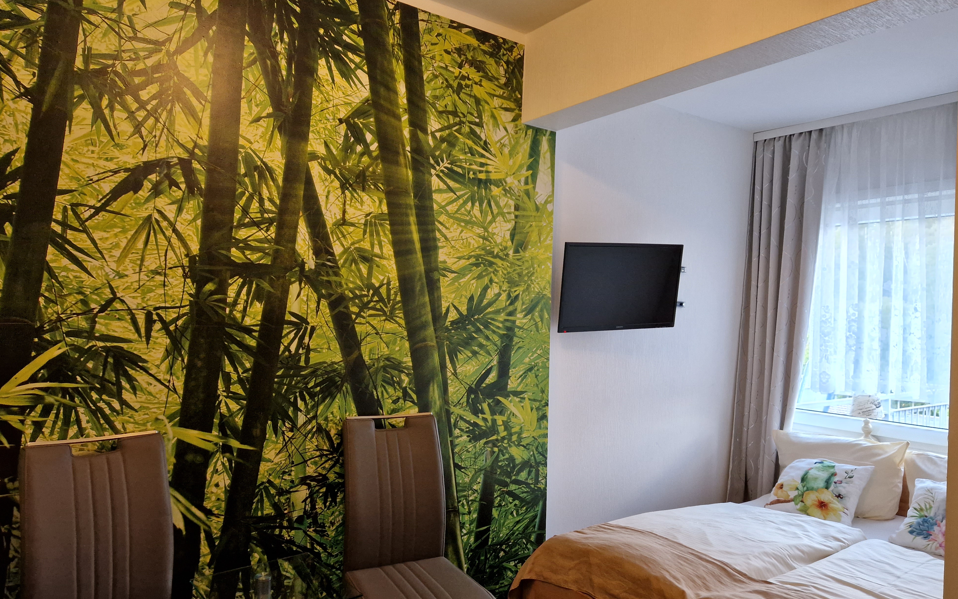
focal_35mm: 25
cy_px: 311
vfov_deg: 49.3
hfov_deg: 72.5
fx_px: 653
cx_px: 488
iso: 400
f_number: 1.8
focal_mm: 5.4
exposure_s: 1/100
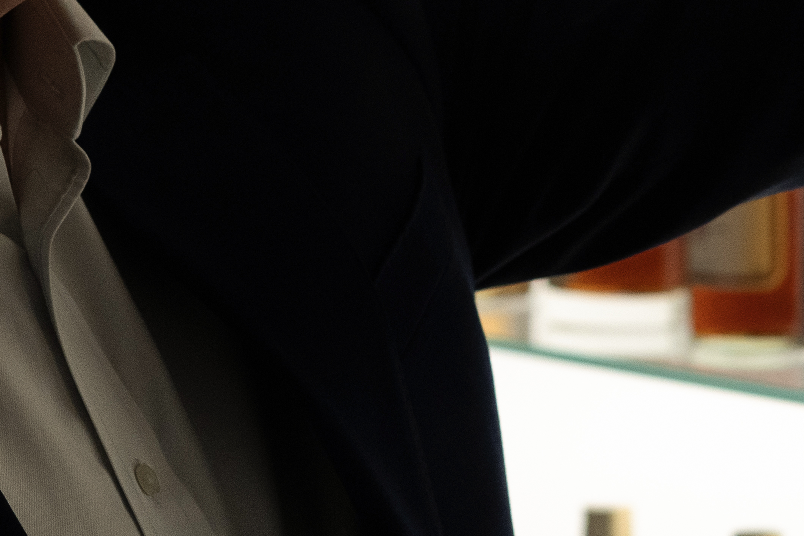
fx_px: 4601
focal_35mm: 206
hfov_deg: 10.0
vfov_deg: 6.7
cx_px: 537
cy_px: 112
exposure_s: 1/320
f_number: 3.2
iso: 1600
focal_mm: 55
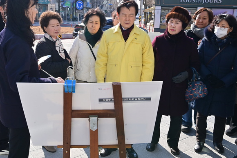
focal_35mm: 41
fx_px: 270
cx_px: 100
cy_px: 64
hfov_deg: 47.2
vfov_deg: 32.6
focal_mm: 34
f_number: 13
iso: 400
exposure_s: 1/250
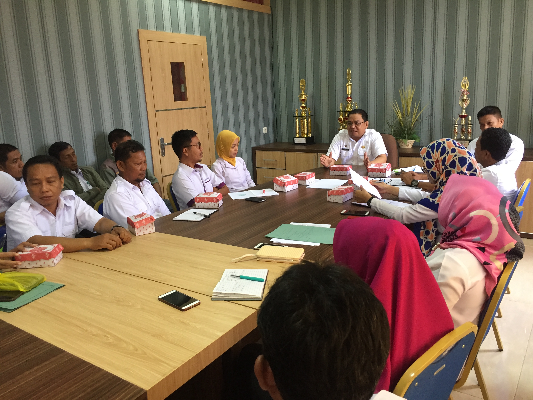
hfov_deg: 61.7
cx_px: 266
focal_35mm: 29
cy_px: 200
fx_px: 447
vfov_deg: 48.2
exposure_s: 1/33
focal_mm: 4.15
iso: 160
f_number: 2.2
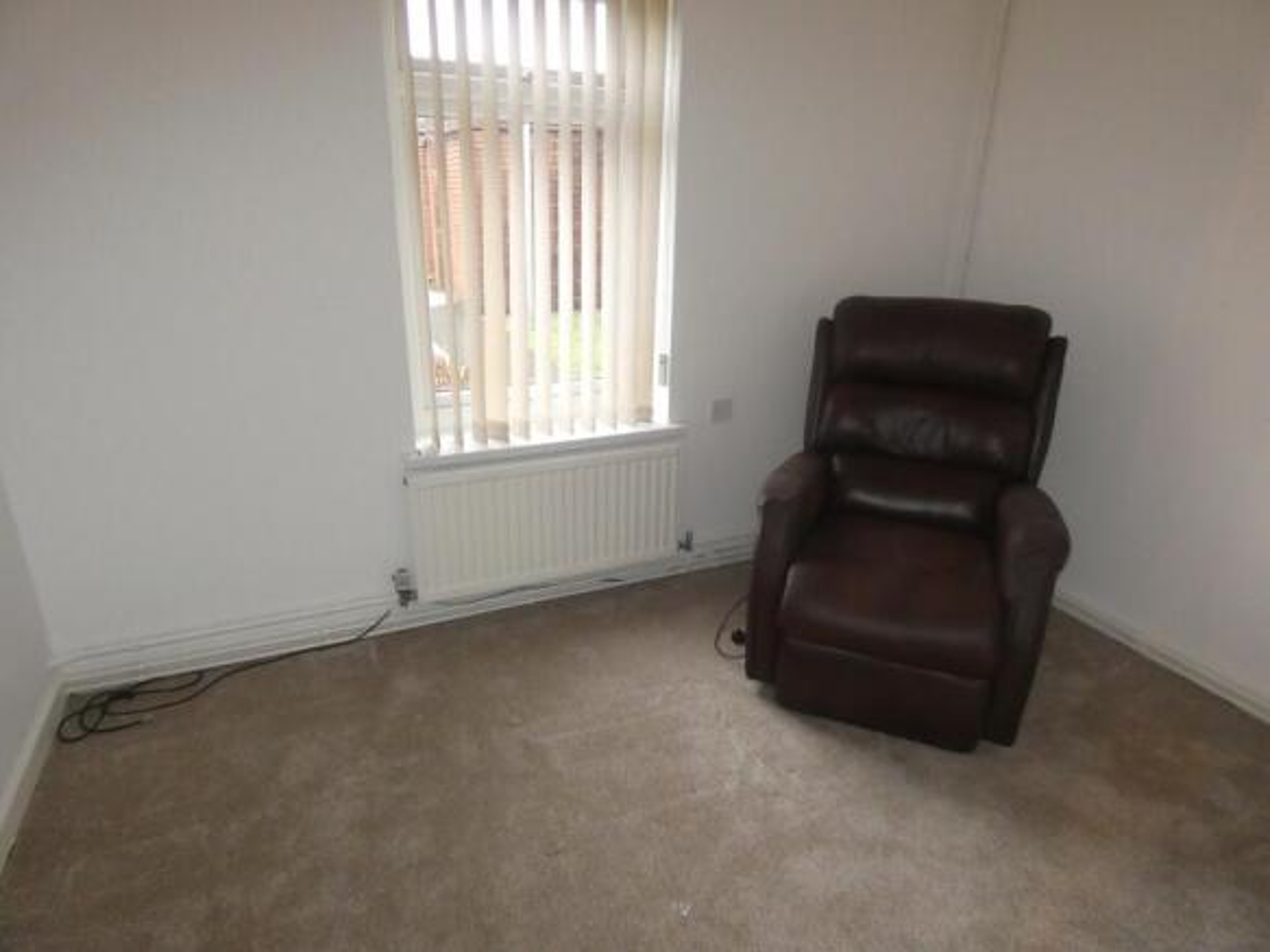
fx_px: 734
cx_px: 635
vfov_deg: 66.0
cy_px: 476
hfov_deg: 81.8
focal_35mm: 20
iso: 800
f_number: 2.8
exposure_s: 1/60
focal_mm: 3.6
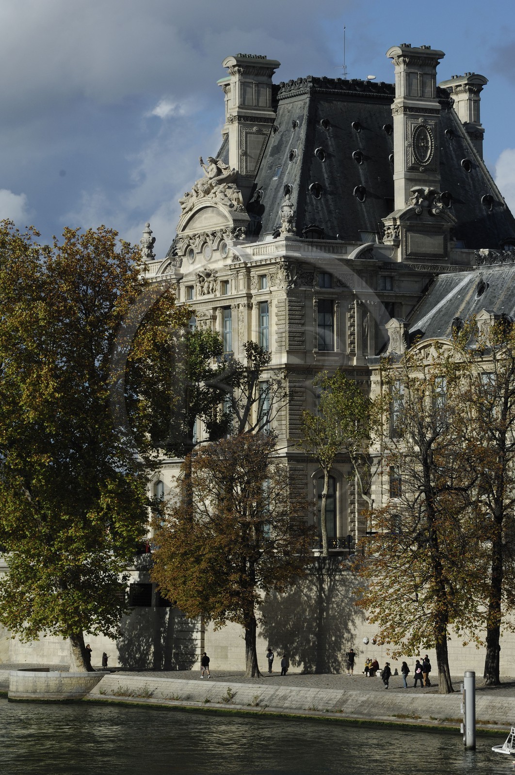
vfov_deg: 14.4
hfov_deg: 9.6
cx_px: 258
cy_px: 388
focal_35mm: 142
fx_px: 3067
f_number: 11
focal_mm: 95
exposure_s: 1/200
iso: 100
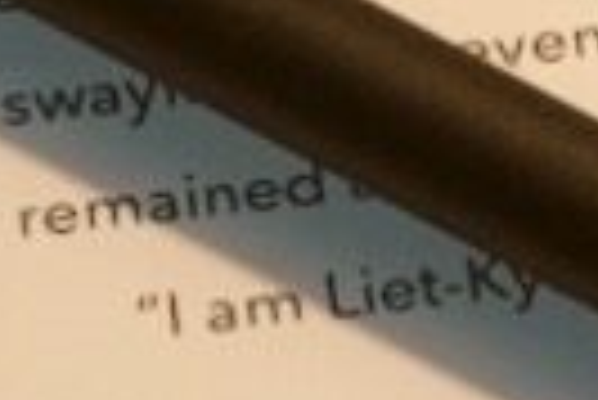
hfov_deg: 3.0
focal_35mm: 692
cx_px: 755
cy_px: -627
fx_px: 11507
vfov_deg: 2.0
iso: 1600
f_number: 4
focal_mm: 60
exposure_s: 1/500
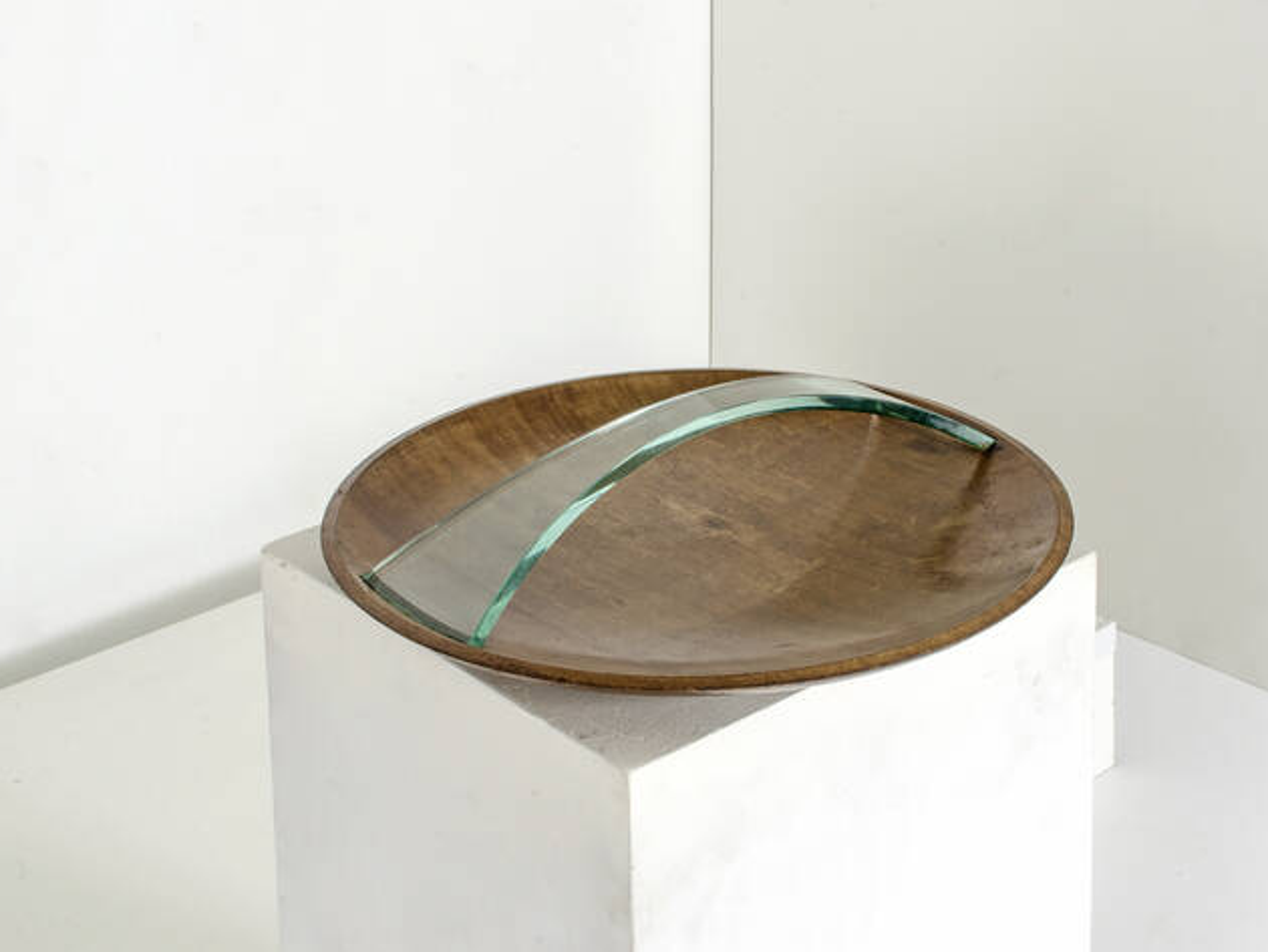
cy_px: 474
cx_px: 676
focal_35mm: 58
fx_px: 2109
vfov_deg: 25.4
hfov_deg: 33.5
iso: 100
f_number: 18
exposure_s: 1/160
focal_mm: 35
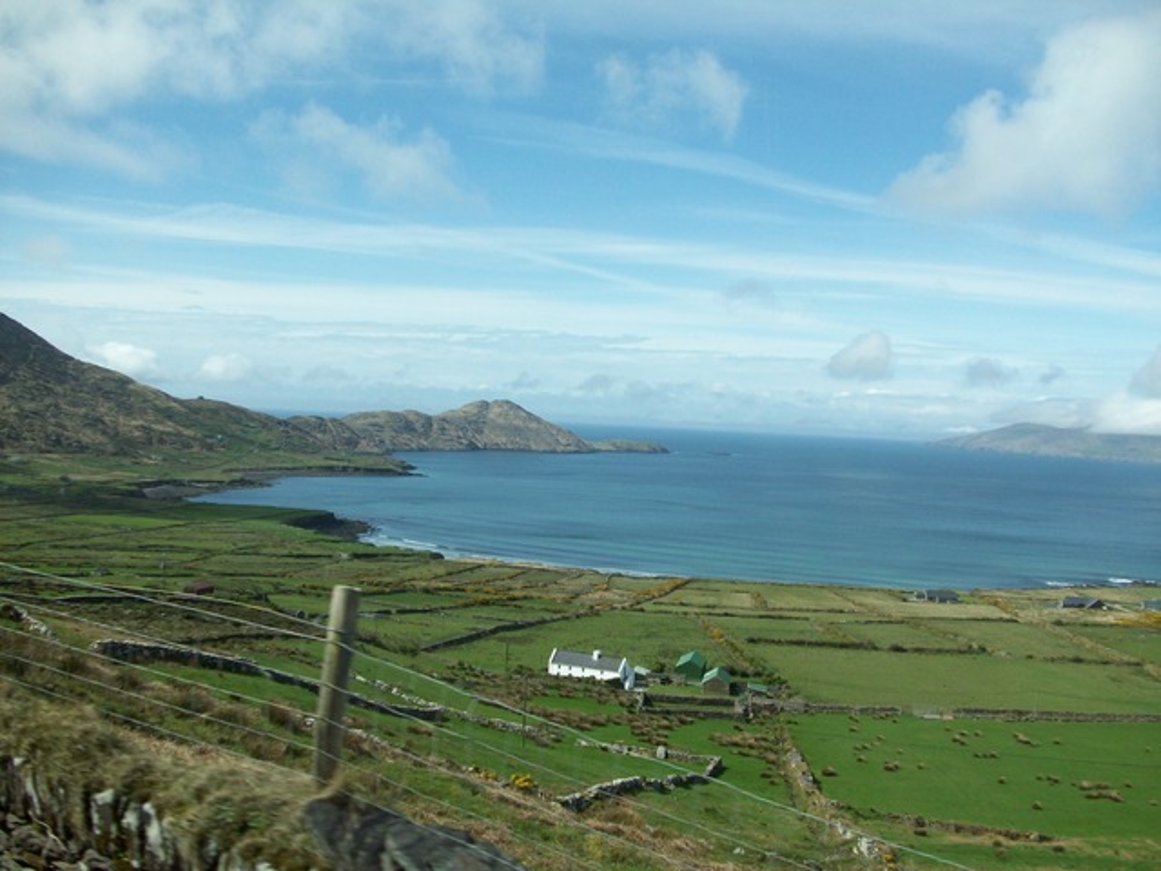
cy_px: 436
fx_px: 1140
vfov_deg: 41.8
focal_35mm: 34
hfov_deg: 54.0
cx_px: 580
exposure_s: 1/344
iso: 64
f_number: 2.8
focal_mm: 5.7
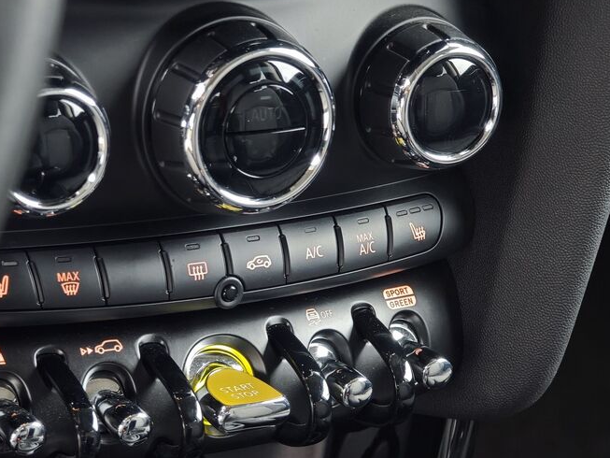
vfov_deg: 9.5
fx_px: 2767
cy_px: 288
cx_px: 256
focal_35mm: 157
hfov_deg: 12.6
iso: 1000
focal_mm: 19.4
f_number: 2.5
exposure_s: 1/25
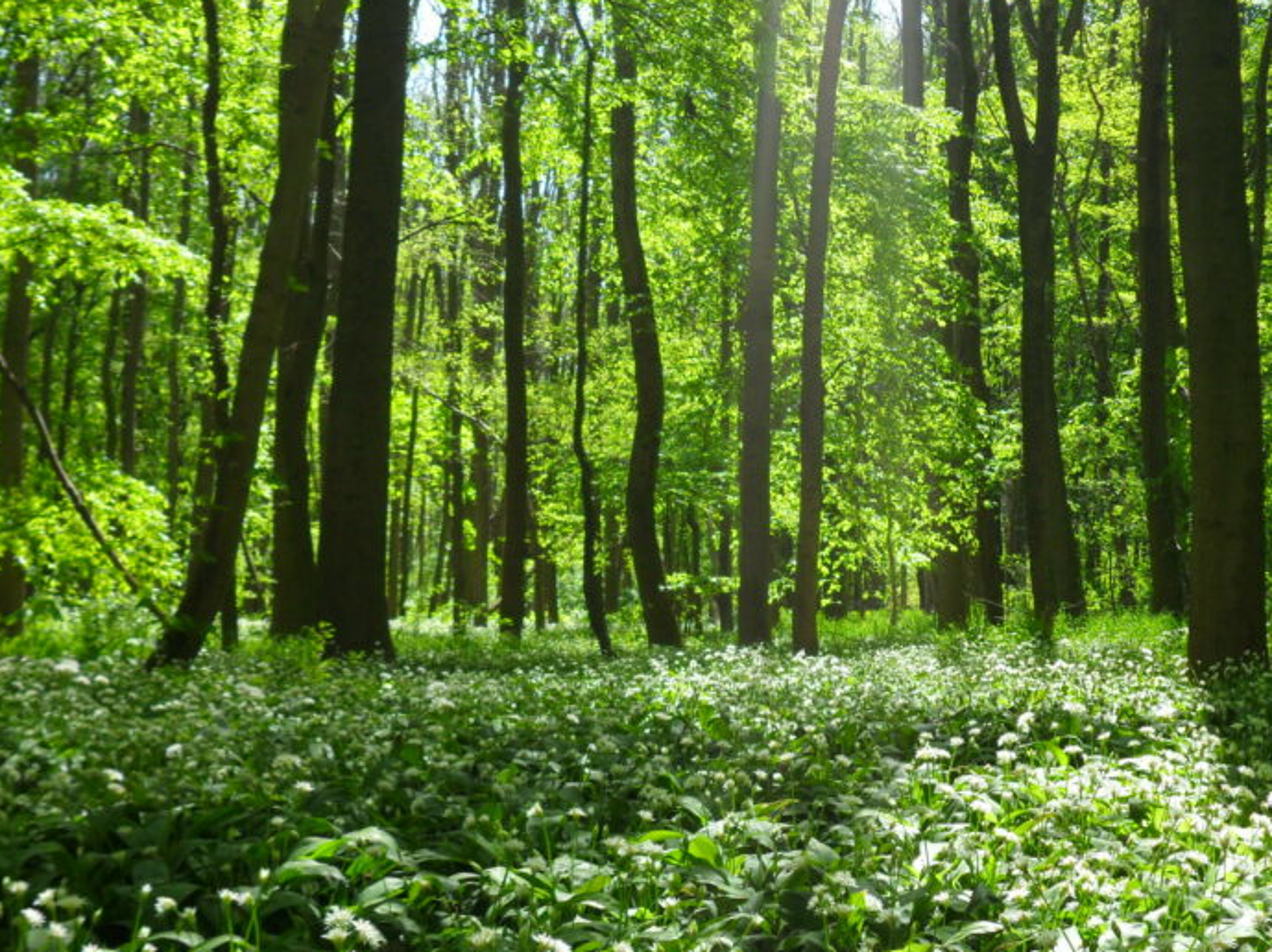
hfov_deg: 33.2
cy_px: 434
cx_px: 666
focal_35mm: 58
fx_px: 2130
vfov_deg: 25.2
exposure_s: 1/125
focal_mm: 9.3
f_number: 5
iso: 100
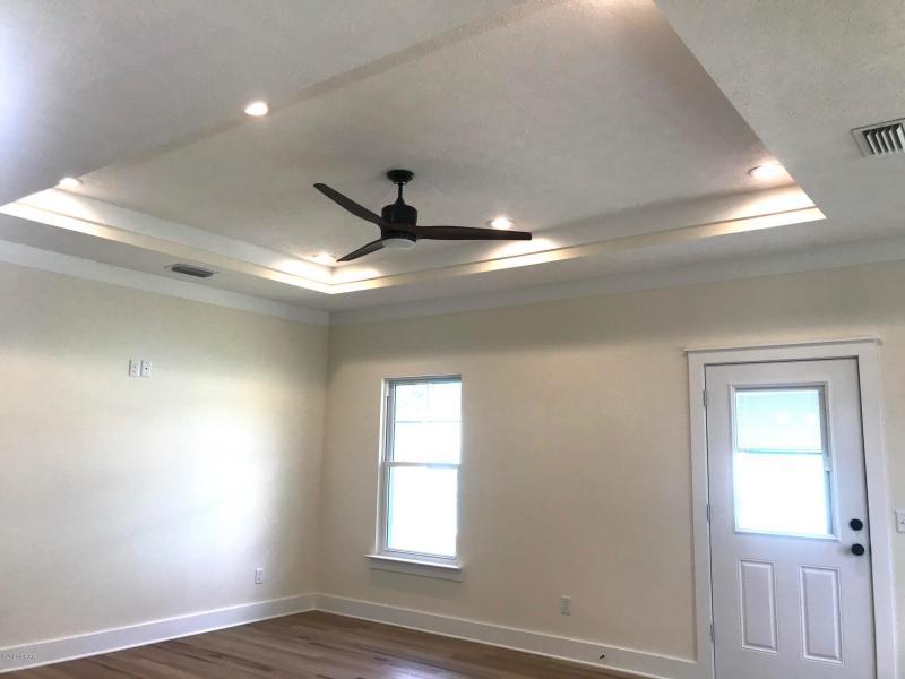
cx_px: 452
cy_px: 340
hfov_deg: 63.4
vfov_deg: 49.7
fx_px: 732
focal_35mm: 28
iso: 32
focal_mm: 3.99
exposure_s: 1/120
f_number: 1.8
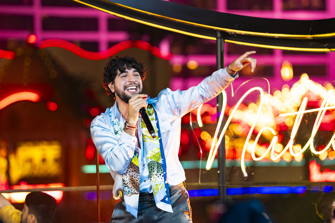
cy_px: 112
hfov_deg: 10.3
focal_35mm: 200
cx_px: 168
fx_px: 1861
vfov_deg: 6.9
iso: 1600
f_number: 4
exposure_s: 1/320
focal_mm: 200
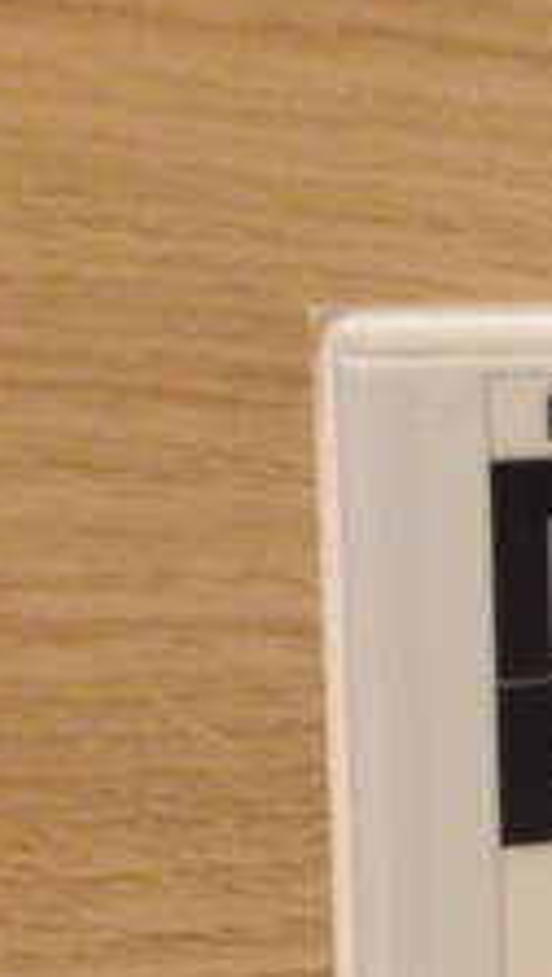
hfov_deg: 10.7
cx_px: 1143
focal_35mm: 103
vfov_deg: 20.7
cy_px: 403
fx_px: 2671
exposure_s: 1/20
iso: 160
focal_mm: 4.12
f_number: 2.4
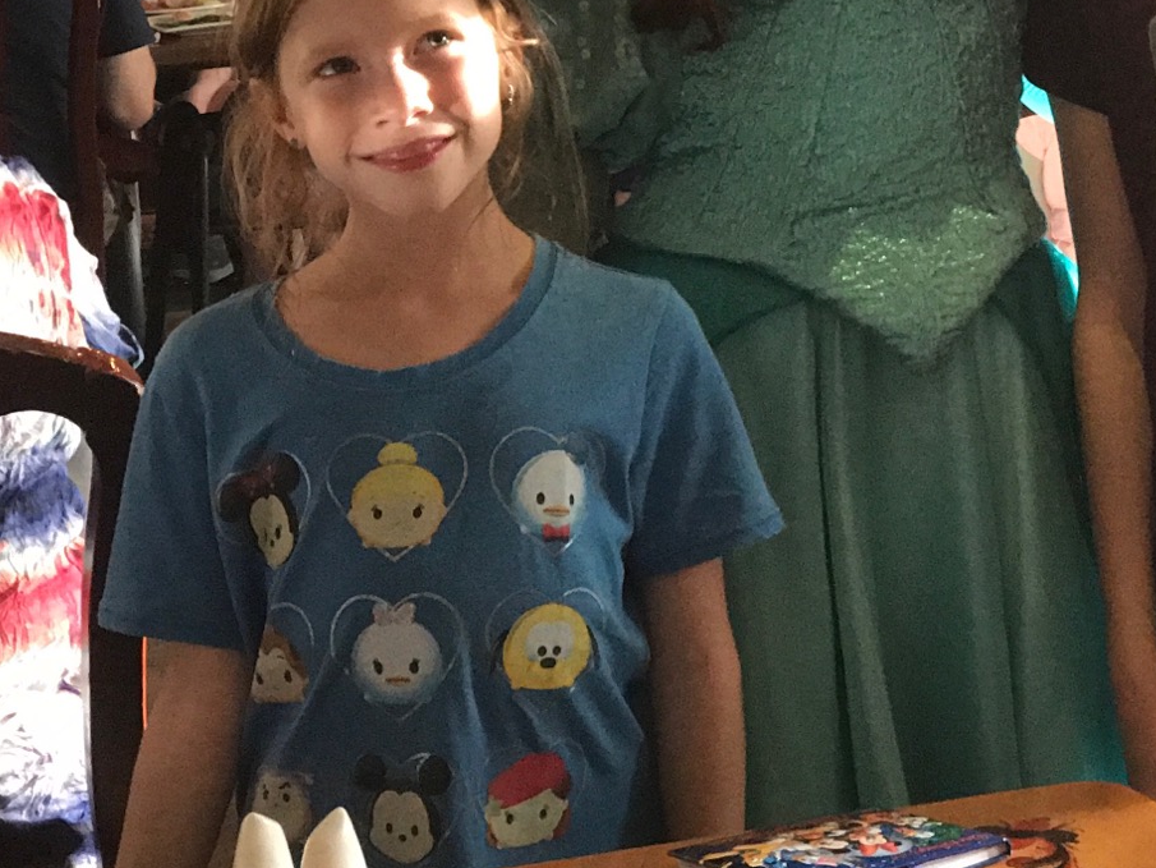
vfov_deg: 11.7
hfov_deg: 15.4
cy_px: 91
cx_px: 1070
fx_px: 4208
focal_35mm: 126
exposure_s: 1/60
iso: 250
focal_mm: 6.6
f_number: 2.8
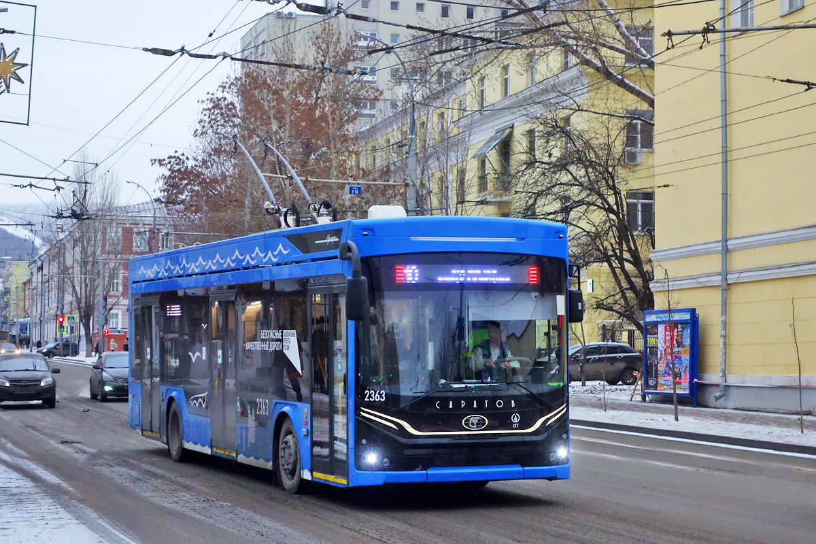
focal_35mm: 66
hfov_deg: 30.5
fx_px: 1496
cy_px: 272
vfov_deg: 20.6
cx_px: 408
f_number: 4
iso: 800
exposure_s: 1/500
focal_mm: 24.7
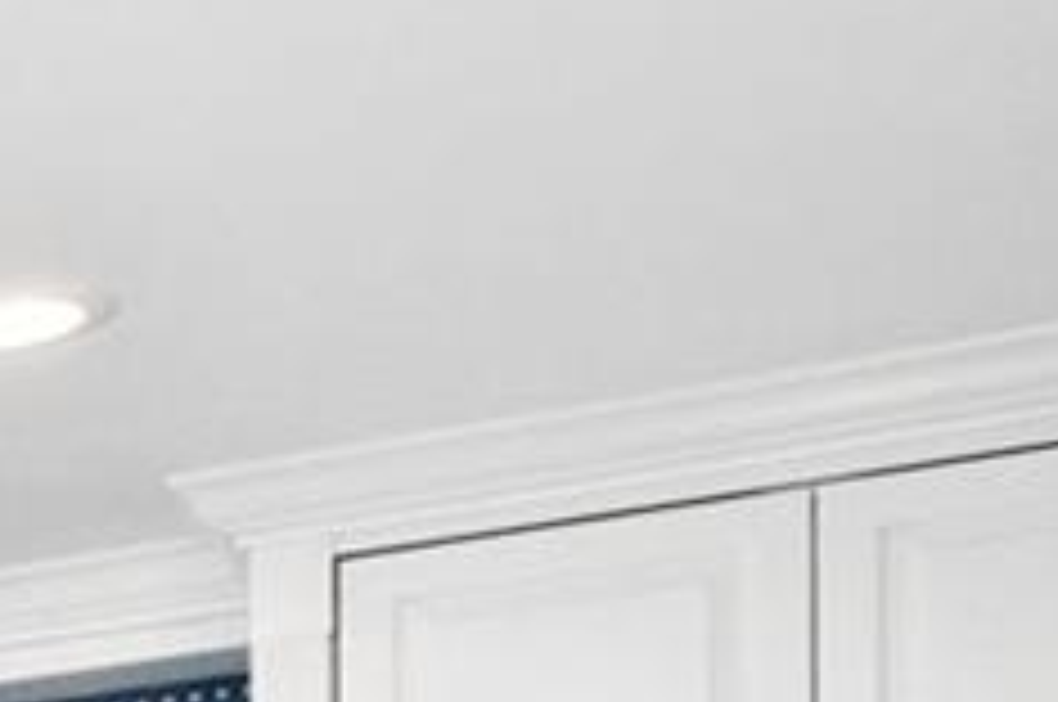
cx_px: -2021
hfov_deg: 11.6
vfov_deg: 10.7
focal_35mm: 109
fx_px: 3199
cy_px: 1665
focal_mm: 8
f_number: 7.1
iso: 400
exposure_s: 1/3
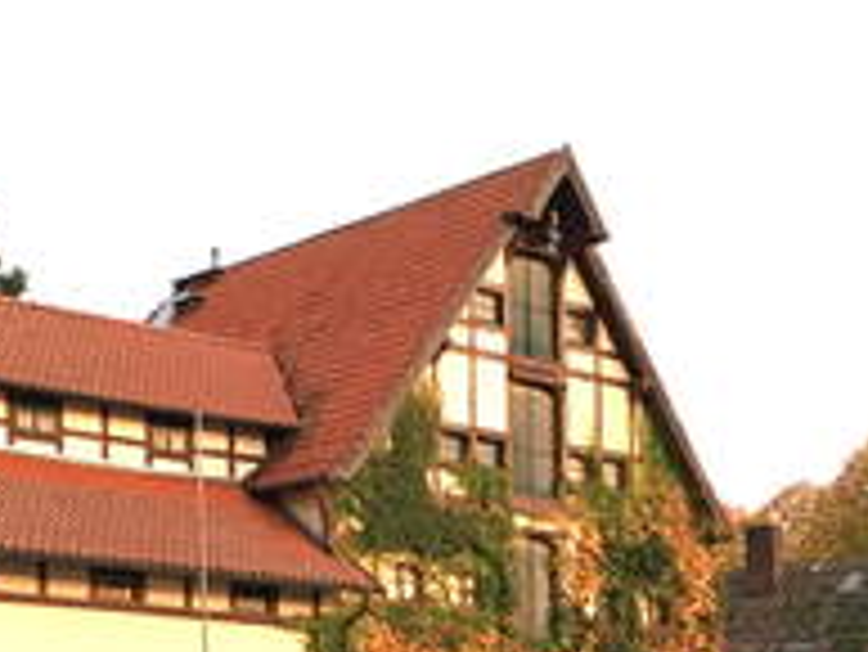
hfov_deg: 32.1
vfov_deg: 24.4
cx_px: 477
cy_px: 382
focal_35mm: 60
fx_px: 1505
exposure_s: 1/33
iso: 125
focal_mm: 4.15
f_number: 2.2
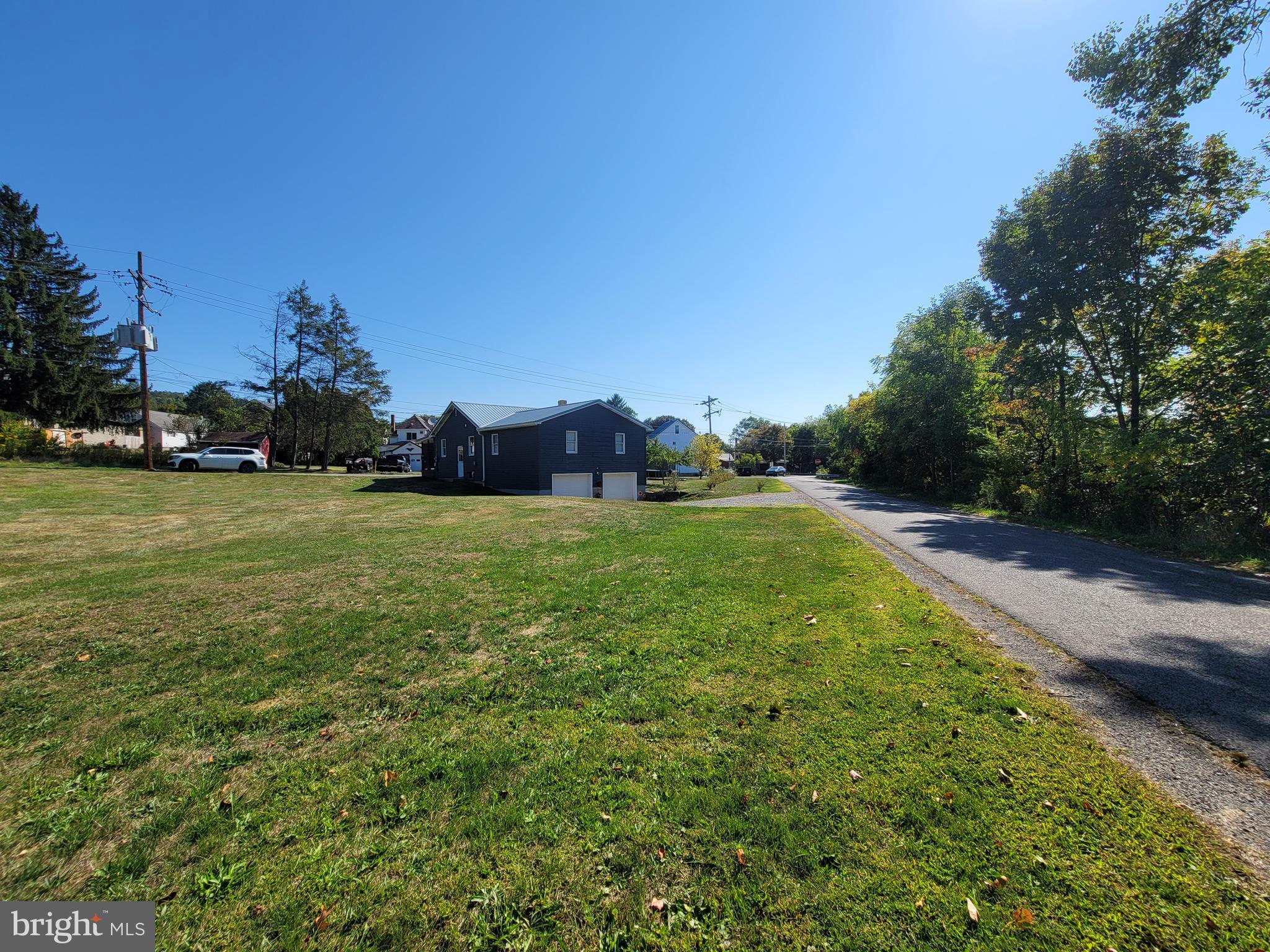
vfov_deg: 89.9
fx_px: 477
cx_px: 635
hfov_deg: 106.2
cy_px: 476
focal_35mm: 13
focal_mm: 2.2
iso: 64
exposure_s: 1/2210
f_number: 2.2
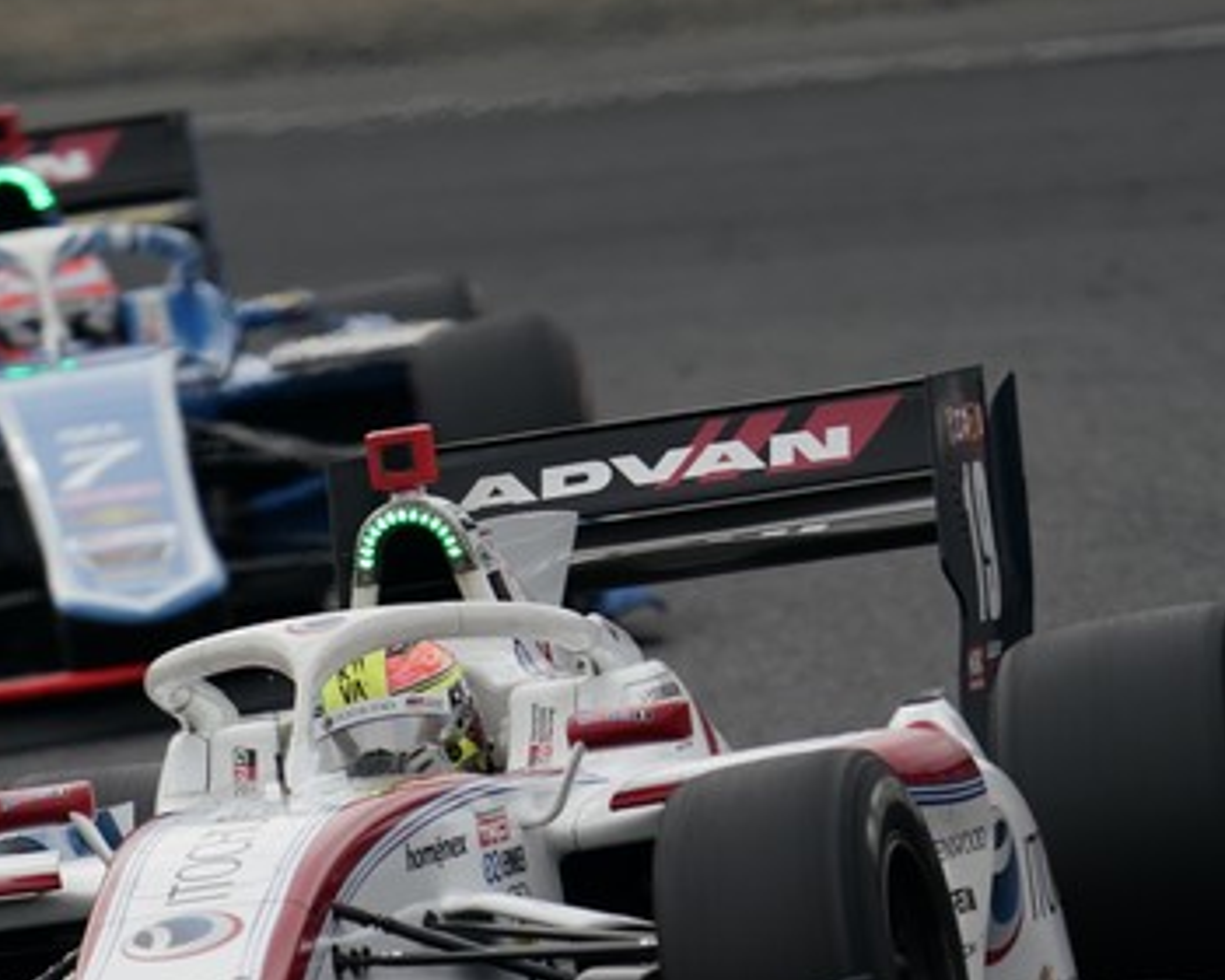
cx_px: 581
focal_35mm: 1159
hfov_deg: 1.7
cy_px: 798
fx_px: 42020
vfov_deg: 1.3
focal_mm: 600
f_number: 6.3
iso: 250
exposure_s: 1/800
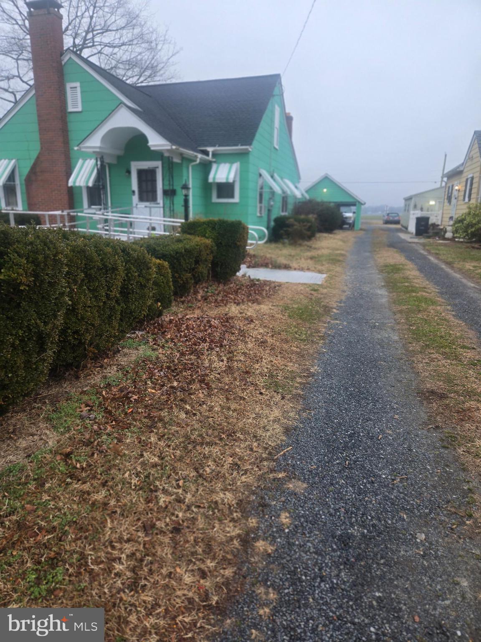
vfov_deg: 73.9
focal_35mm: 23
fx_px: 426
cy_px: 321
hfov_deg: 58.9
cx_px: 240
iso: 40
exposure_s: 1/120
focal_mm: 5.4
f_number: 1.8
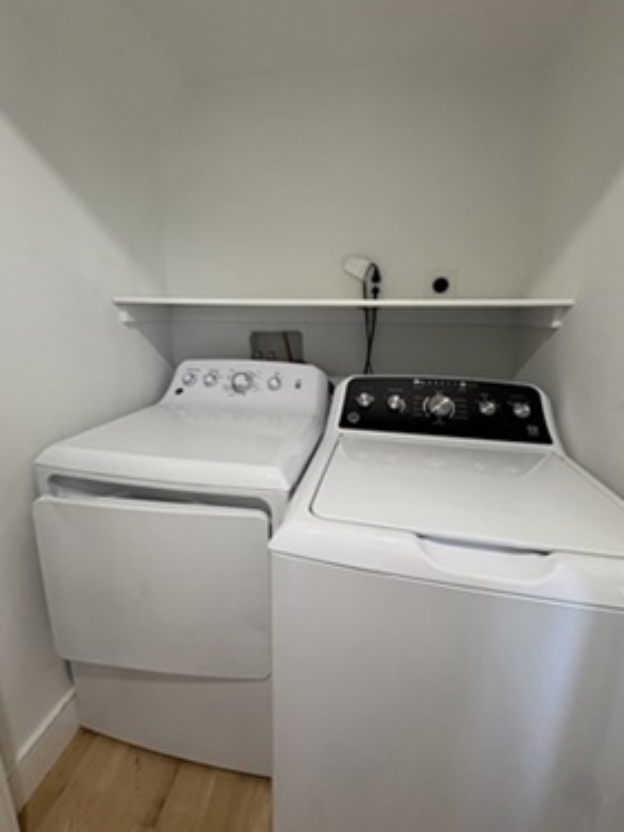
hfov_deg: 81.8
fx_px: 360
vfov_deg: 98.1
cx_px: 316
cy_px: 398
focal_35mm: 15
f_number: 2.2
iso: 160
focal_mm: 2.22
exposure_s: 1/60
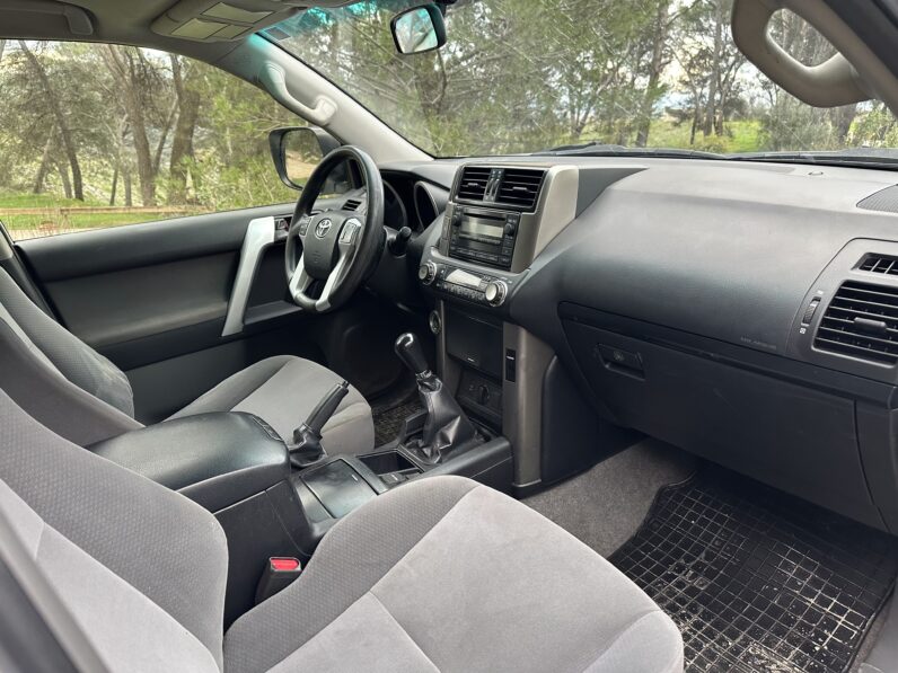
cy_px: 336
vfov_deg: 56.8
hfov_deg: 71.6
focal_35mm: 24
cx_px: 449
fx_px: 623
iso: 200
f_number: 1.78
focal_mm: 6.86
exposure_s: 1/121
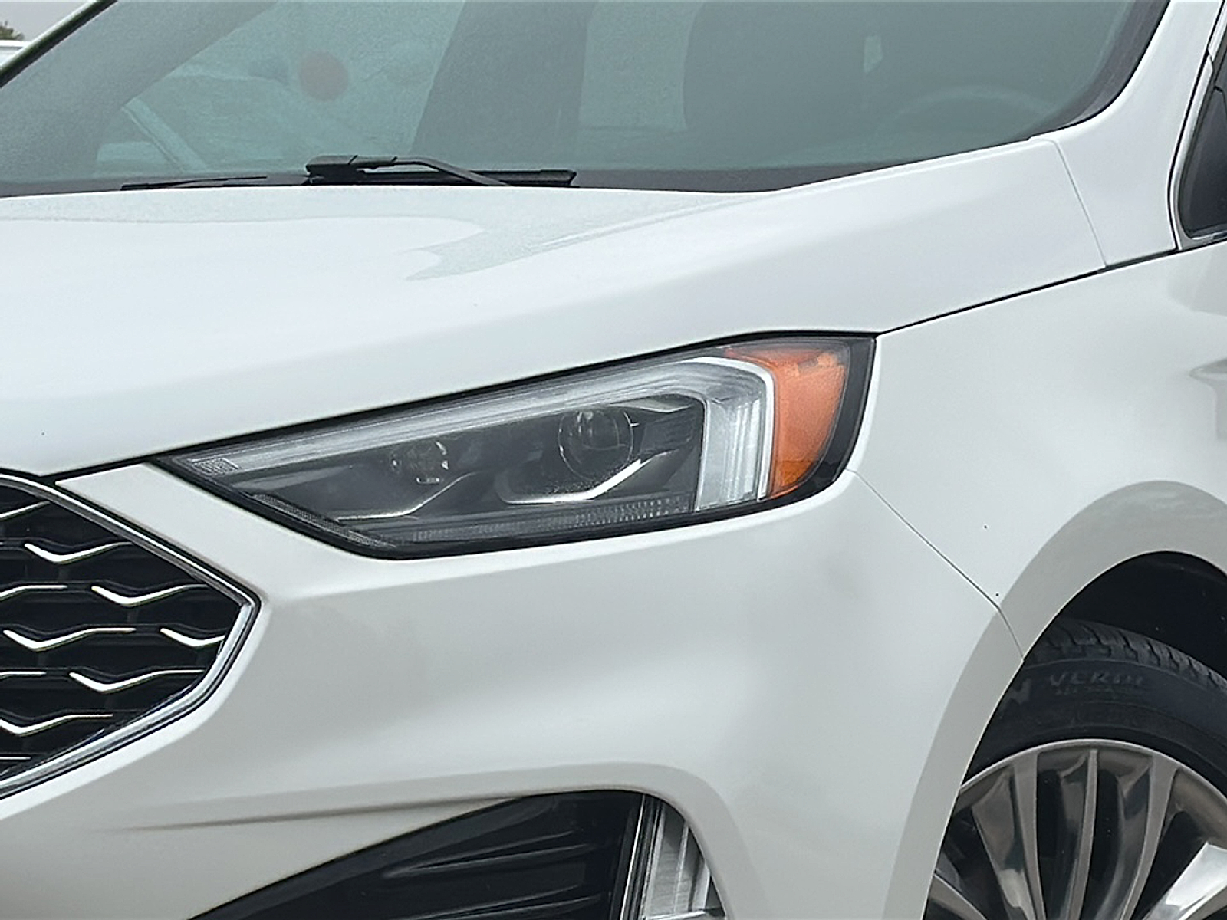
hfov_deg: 19.6
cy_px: 460
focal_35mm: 100
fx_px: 3545
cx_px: 614
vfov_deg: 14.8
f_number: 1.78
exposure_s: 1/2169
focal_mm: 6.86
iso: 64
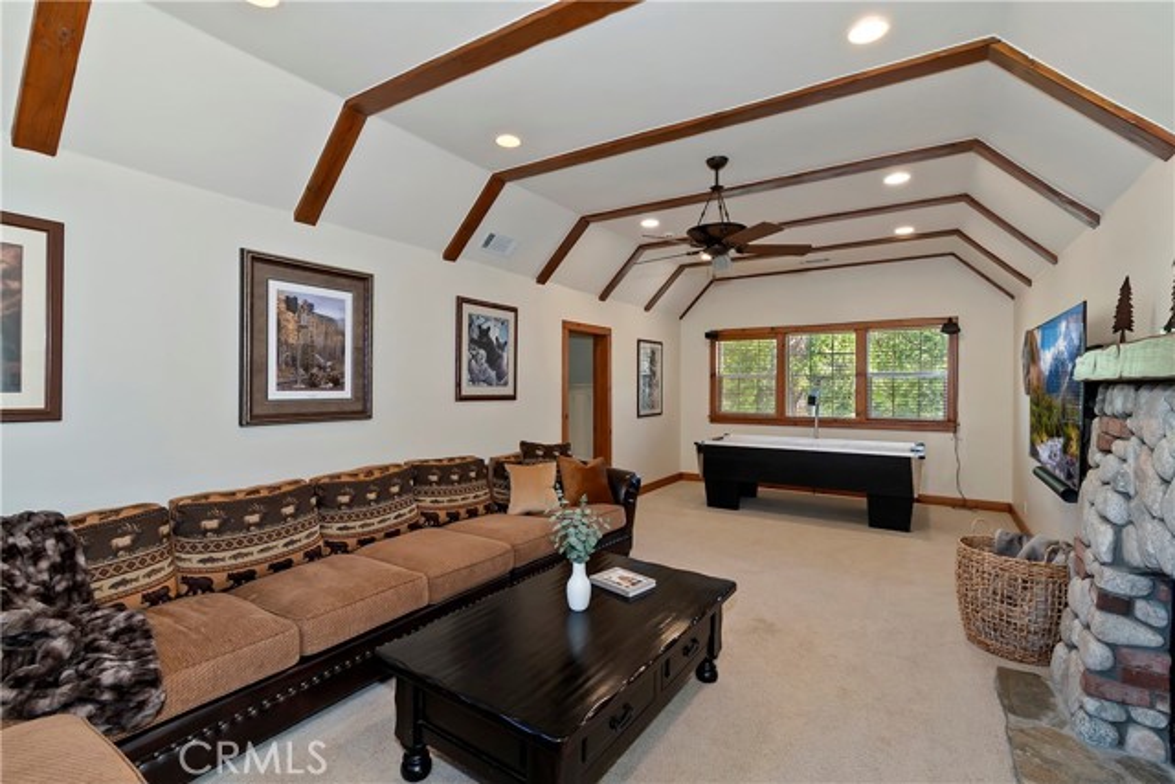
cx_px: 588
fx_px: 490
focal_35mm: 15
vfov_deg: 77.4
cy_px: 392
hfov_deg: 100.4
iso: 400
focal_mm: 10
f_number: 8
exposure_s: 1/30
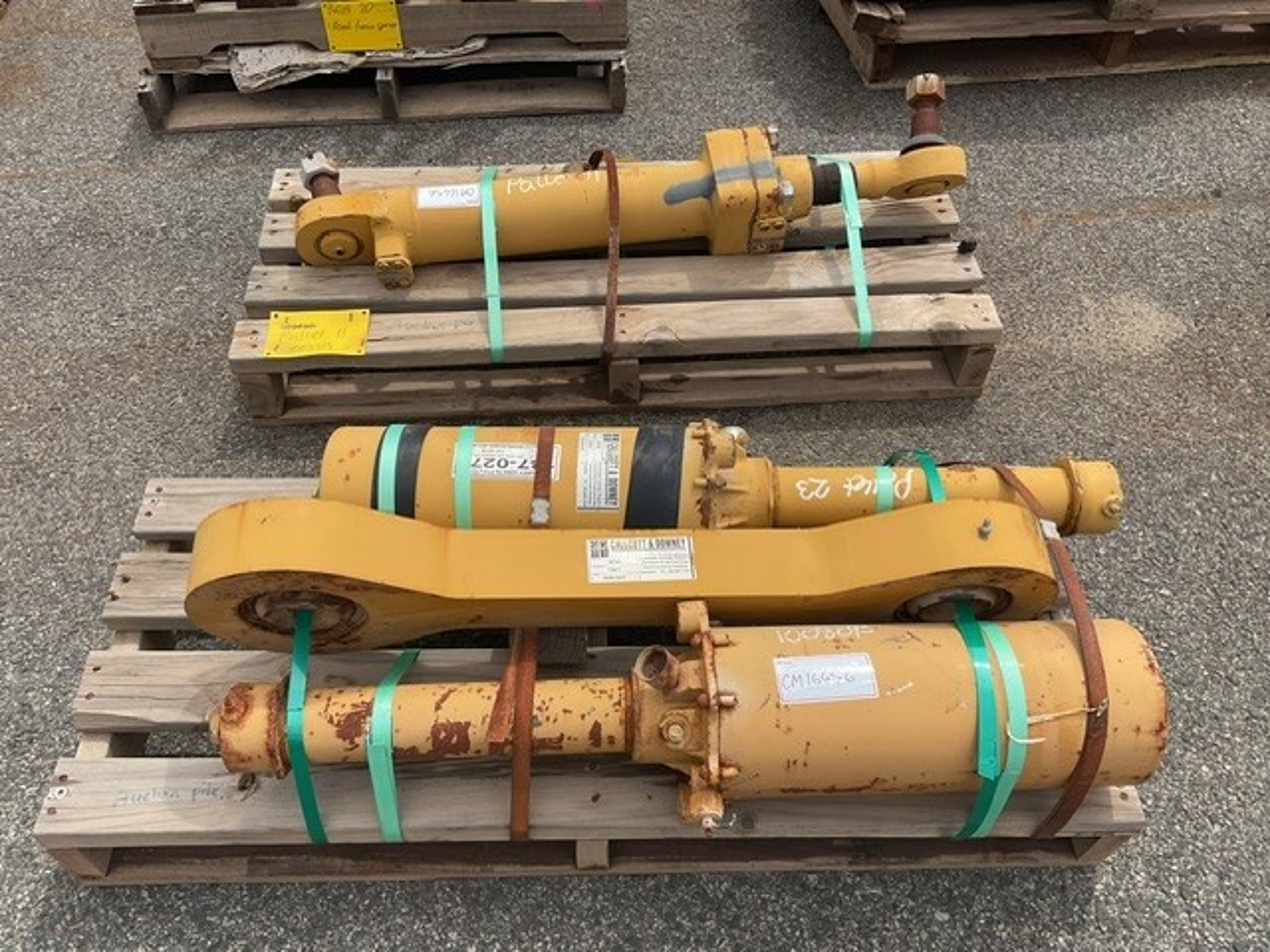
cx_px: 635
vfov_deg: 48.2
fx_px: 1064
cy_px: 476
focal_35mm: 29
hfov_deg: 61.7
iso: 16
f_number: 1.8
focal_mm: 3
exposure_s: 1/2320
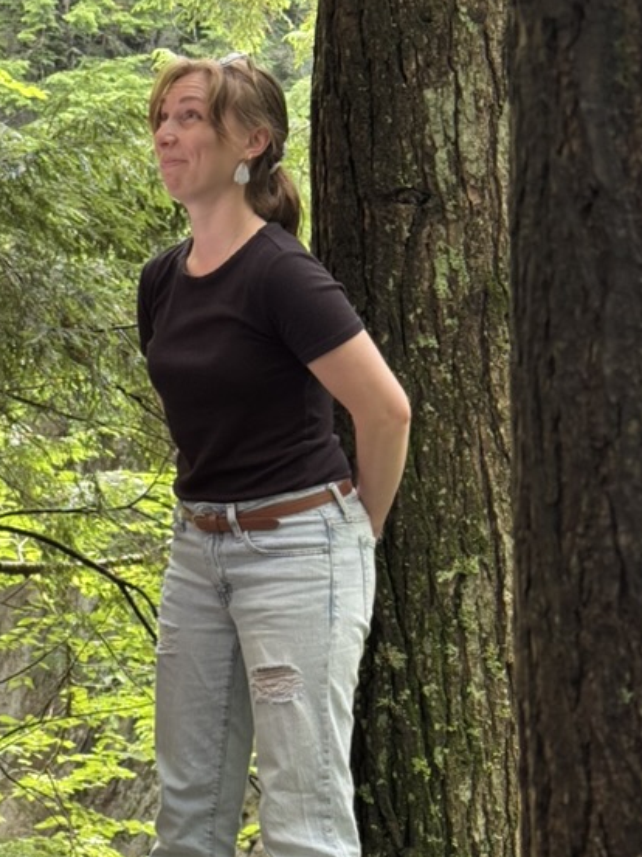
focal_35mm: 89
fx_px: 2201
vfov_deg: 21.9
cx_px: 95
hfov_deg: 16.4
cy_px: 556
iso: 100
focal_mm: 6.76
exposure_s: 1/97
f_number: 1.78
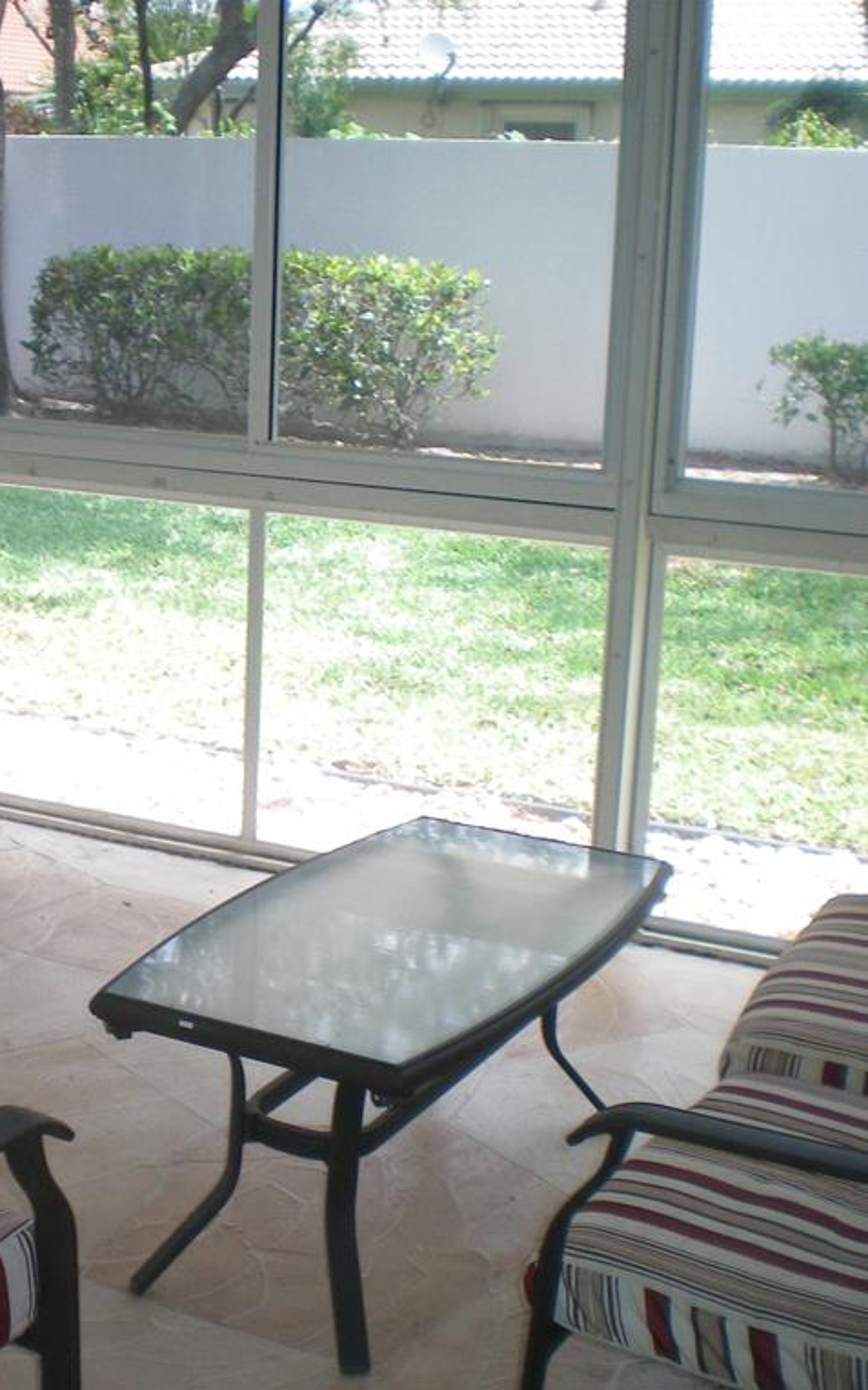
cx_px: 271
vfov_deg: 37.5
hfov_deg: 23.8
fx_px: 2045
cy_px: 695
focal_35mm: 54
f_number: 3.1
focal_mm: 6.3
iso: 64
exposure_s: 1/125
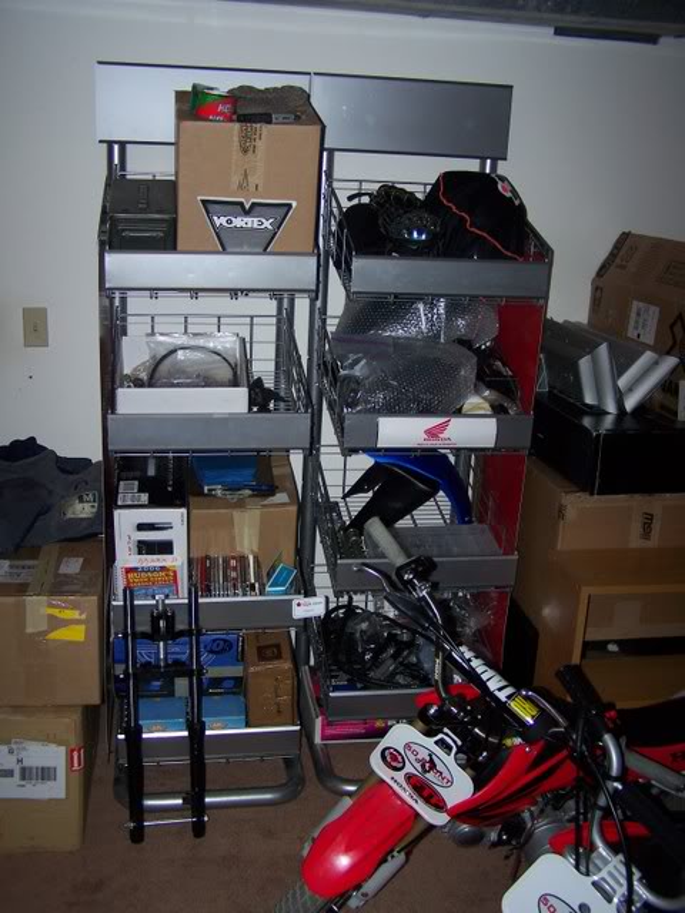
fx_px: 1003
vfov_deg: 49.0
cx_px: 342
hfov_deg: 37.7
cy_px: 456
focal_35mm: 38
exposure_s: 1/60
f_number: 2.8
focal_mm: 6.3
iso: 80
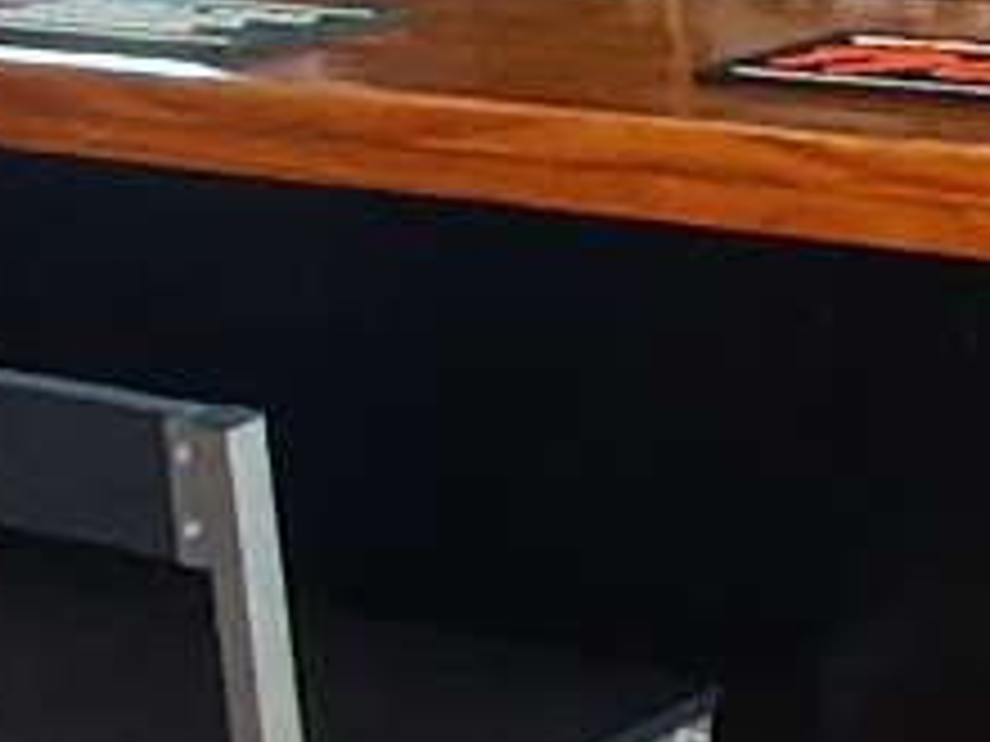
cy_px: -232
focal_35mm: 116
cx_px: 1004
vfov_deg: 12.4
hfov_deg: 16.6
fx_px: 3318
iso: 705
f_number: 2.2
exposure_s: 1/50
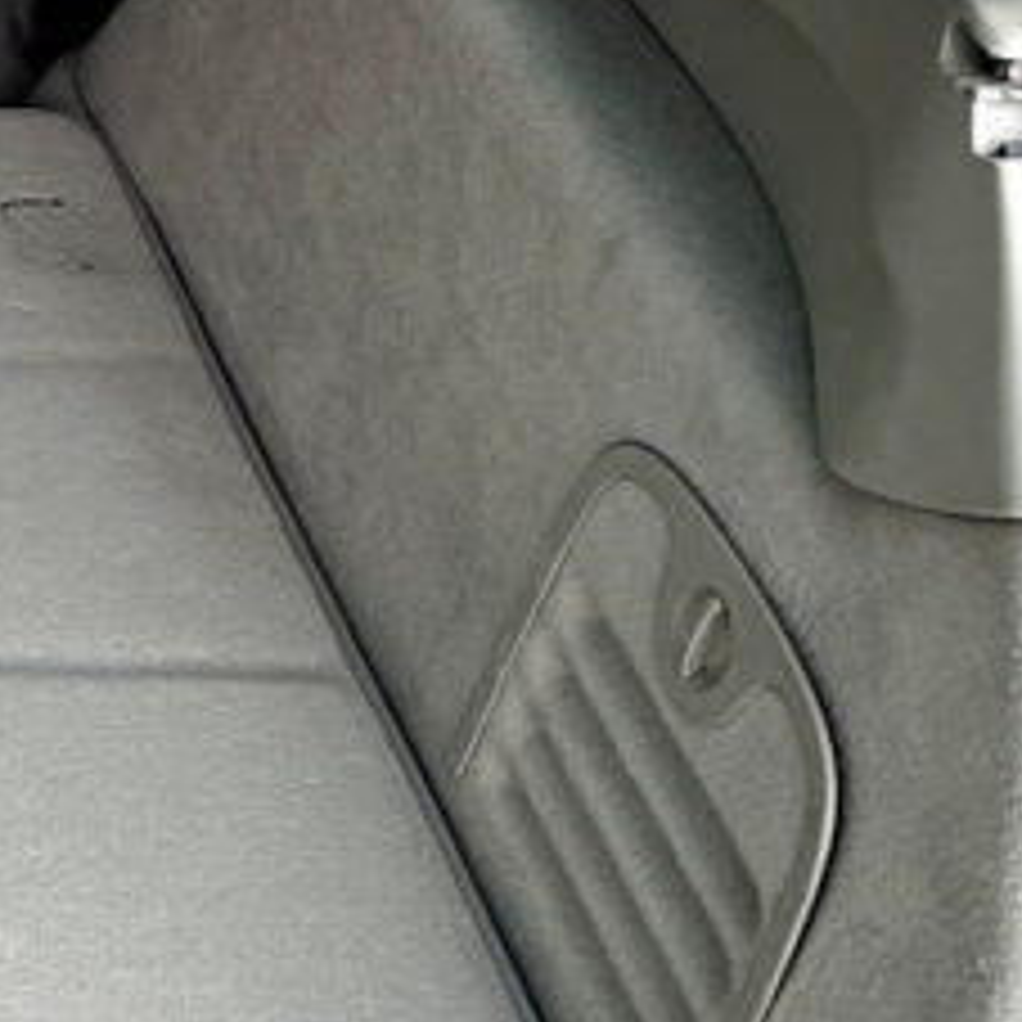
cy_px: 293
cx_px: -734
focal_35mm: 81
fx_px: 2706
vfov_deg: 21.3
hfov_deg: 17.8
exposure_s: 1/211
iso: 40
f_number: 1.6
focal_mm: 5.1
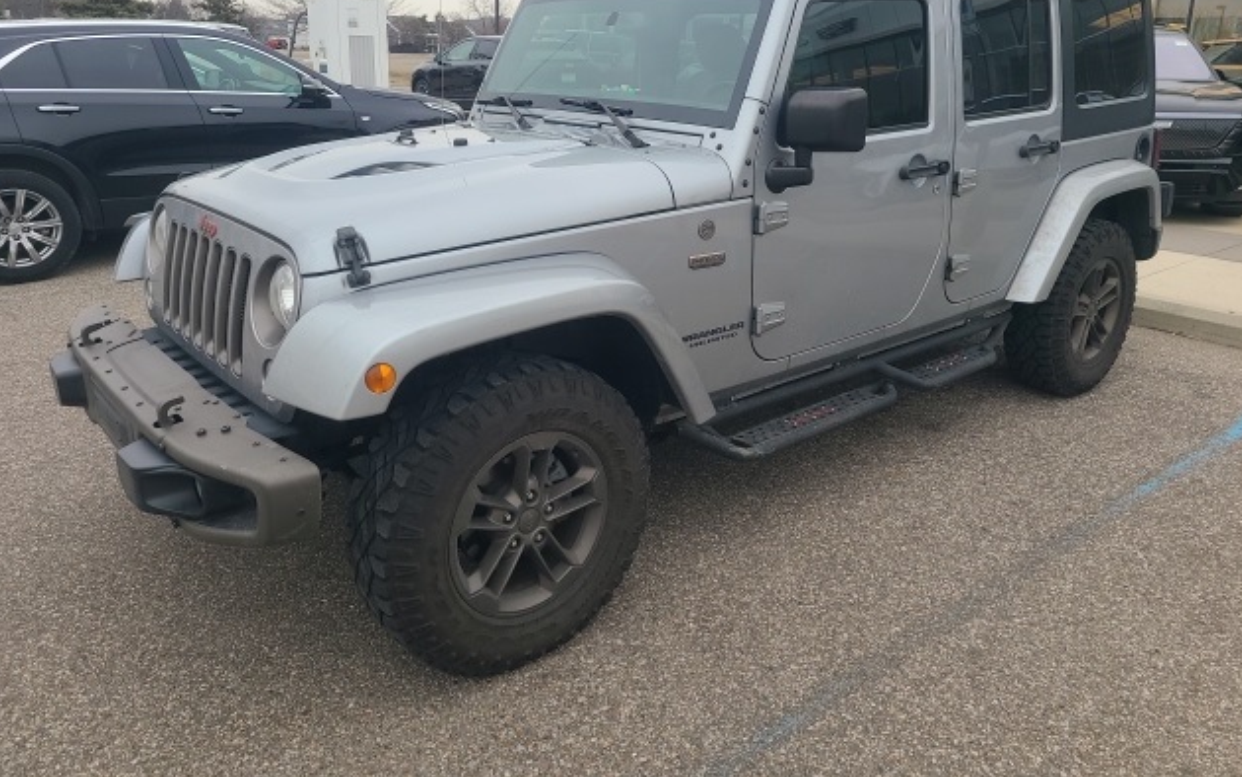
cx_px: 625
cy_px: 306
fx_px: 948
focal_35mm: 28
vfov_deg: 44.3
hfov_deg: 66.5
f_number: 1.8
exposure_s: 1/175
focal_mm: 5.4
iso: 50
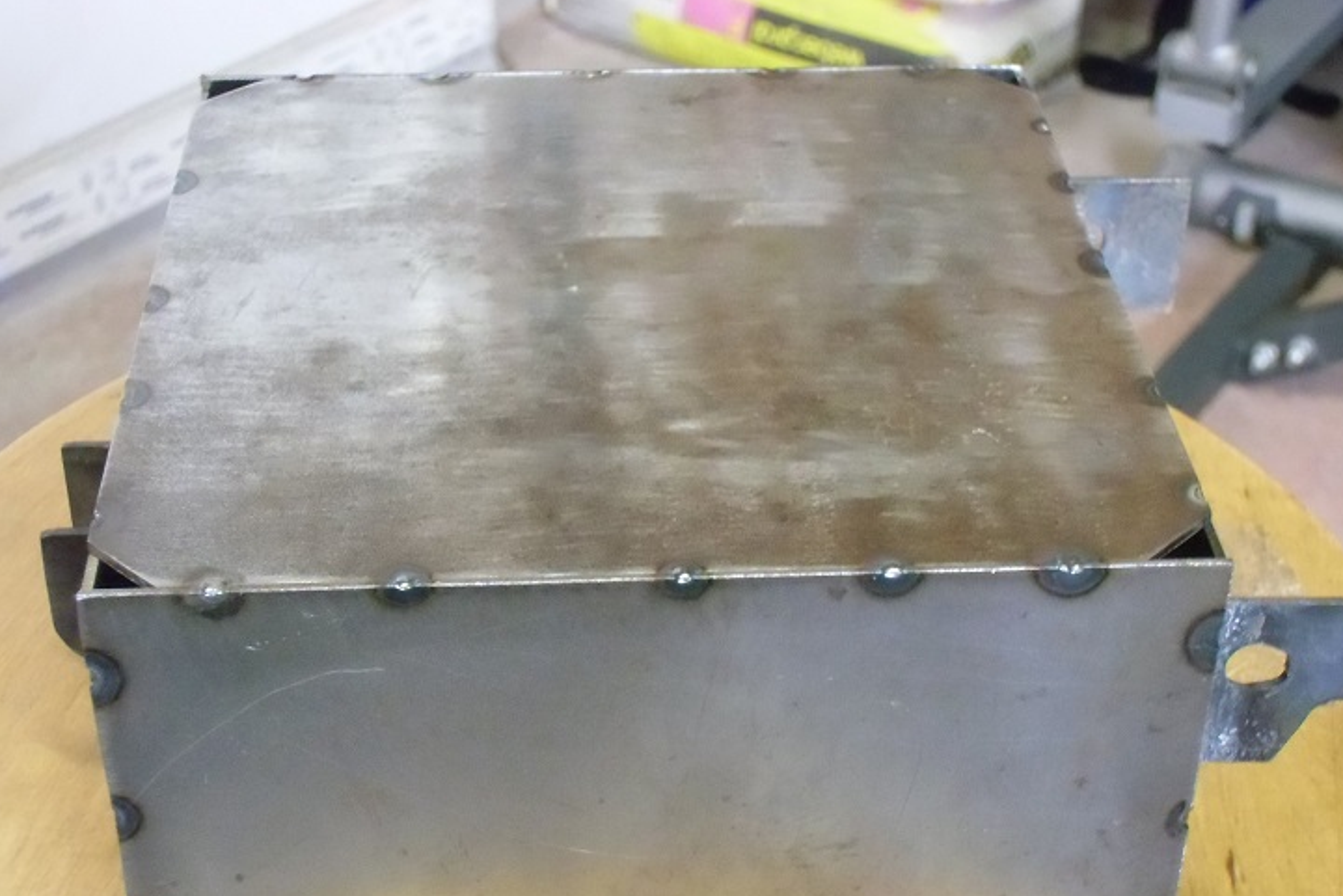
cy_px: 553
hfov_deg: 33.4
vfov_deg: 22.6
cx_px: 685
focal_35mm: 60
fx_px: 2239
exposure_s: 1/15
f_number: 4.3
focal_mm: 9.16
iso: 800
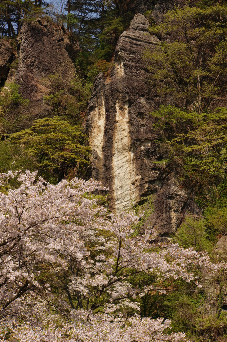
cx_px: 114
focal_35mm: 142
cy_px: 171
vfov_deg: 14.5
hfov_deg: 9.7
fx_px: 1343
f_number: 10
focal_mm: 94.4
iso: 100
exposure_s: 1/160
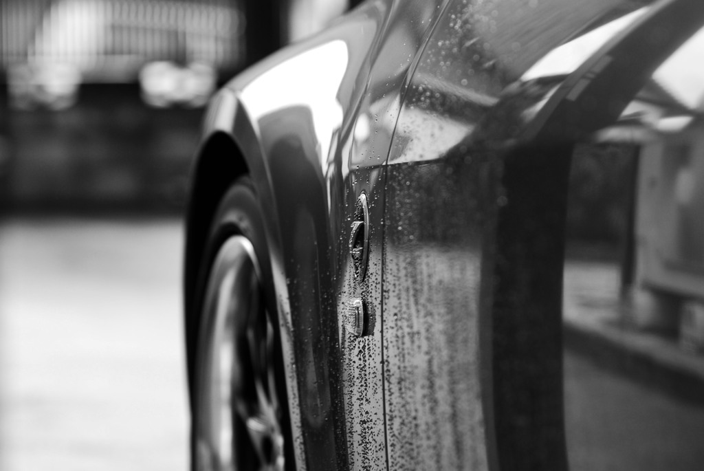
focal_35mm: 128
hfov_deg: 16.1
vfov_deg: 10.8
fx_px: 2496
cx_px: 352
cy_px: 236
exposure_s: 1/60
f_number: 2.8
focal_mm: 85
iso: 100
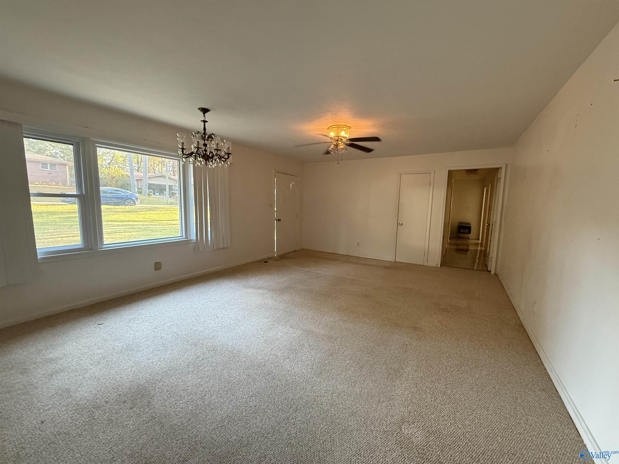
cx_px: 310
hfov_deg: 102.1
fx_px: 250
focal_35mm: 14
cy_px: 232
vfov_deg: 85.7
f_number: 2.2
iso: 500
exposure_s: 1/60
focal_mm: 2.22
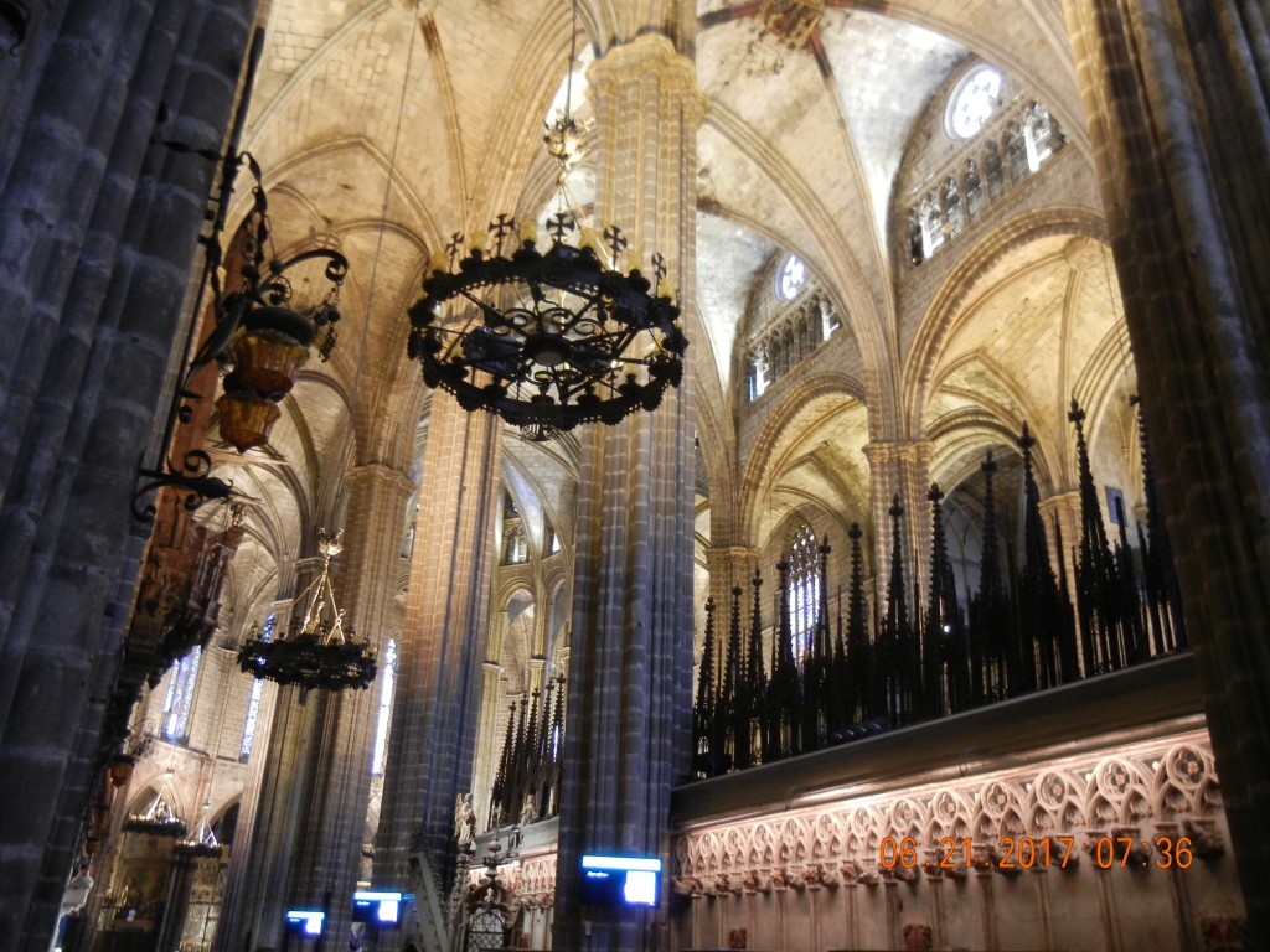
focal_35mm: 30
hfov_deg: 60.0
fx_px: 1101
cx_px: 635
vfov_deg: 46.8
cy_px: 476
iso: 400
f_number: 3.5
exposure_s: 1/3.1
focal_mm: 5.4
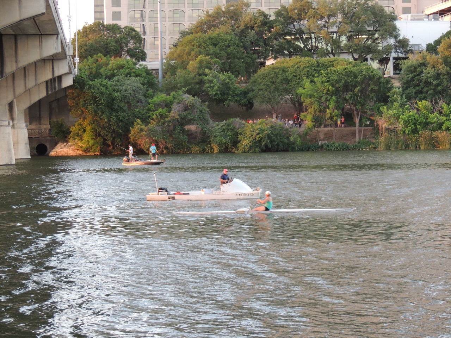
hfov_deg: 19.6
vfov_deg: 14.8
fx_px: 1303
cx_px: 226
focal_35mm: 100
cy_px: 169
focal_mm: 17.8
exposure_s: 1/50
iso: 400
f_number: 4.1
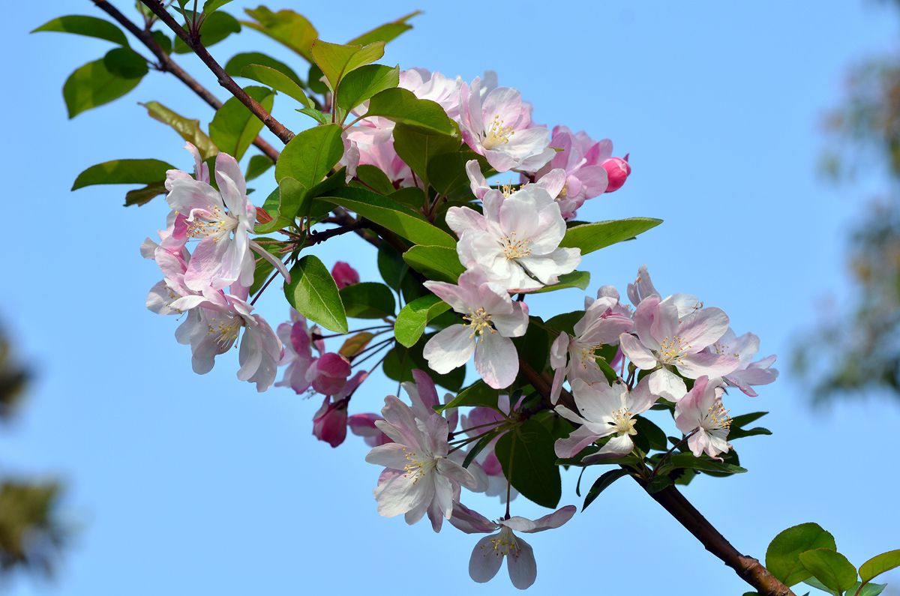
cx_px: 450
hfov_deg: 15.2
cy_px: 298
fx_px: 3368
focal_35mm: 135
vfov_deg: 10.1
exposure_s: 1/640
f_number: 8
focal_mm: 90
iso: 200
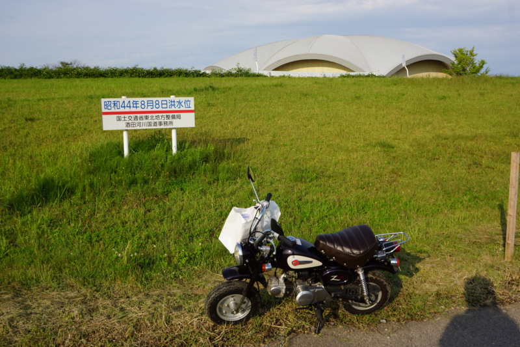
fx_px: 433
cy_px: 174
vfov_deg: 43.6
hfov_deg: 61.9
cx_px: 260
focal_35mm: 30
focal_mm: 20
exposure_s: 1/125
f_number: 13
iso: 100
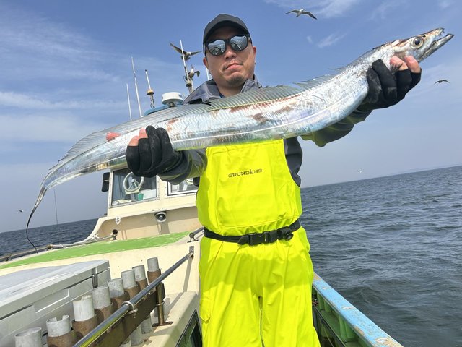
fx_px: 347
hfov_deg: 67.3
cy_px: 174
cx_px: 231
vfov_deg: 53.1
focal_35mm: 26
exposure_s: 1/6579
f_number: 1.5
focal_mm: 5.7
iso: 50
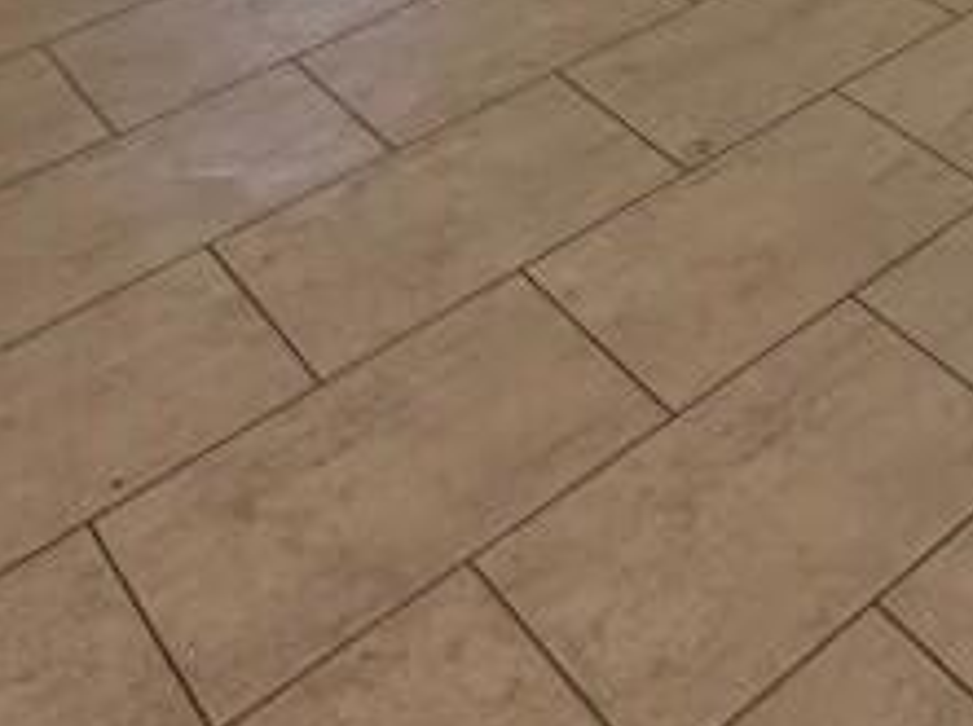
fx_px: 1824
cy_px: -942
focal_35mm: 65
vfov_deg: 15.1
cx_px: 1008
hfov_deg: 27.8
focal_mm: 2.22
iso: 250
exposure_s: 1/99
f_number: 2.2
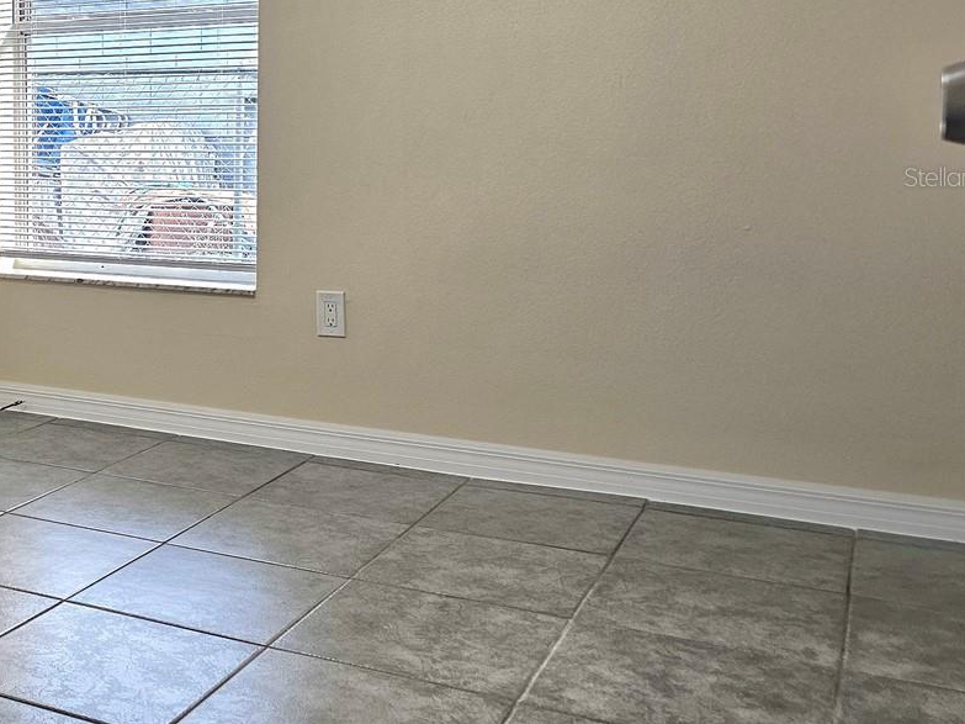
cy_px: 176
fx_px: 1310
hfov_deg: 36.9
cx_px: 35
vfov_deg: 30.3
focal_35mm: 47
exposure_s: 1/120
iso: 200
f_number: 1.7
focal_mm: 6.3
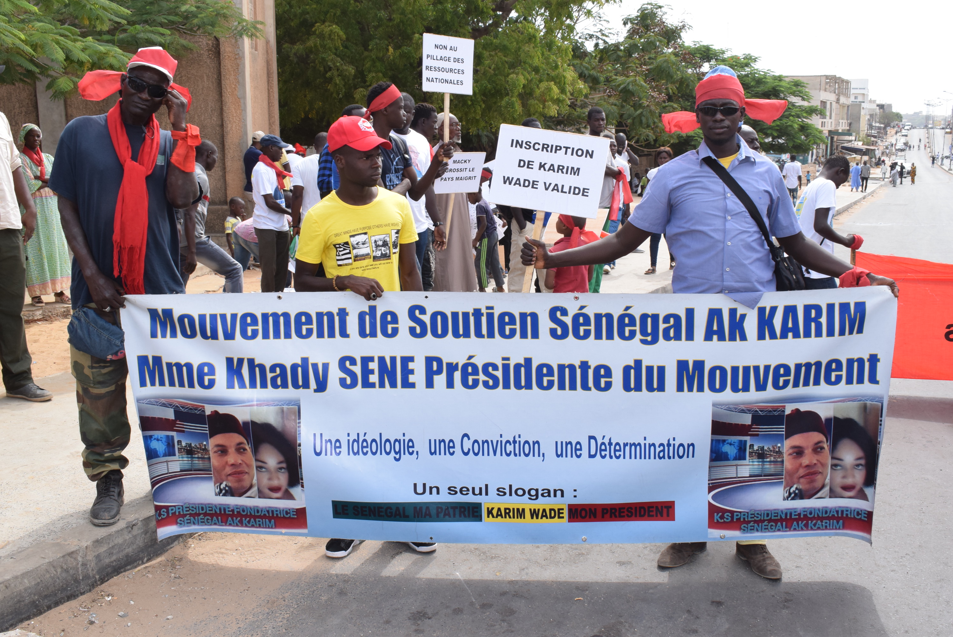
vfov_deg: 36.9
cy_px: 318
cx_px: 476
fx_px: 954
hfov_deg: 53.1
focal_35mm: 36
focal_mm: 24
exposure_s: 1/200
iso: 500
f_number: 14
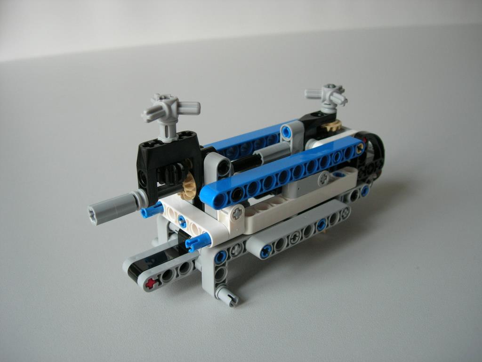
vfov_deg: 37.7
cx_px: 241
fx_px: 529
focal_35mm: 38
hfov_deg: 49.0
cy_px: 181
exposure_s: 1/3.9
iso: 104
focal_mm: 7.8
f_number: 2.8
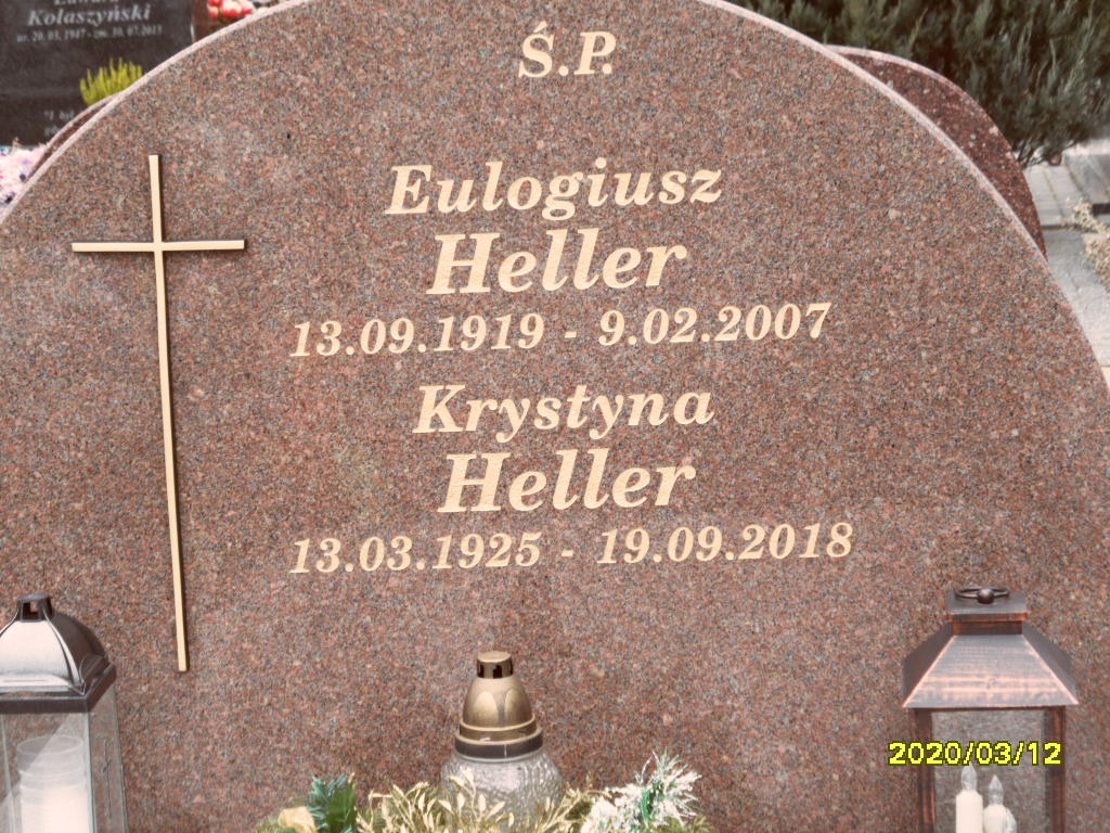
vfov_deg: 14.8
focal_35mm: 100
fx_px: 3207
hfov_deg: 19.6
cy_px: 416
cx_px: 555
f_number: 4.4
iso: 100
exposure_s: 1/60
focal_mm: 16.3
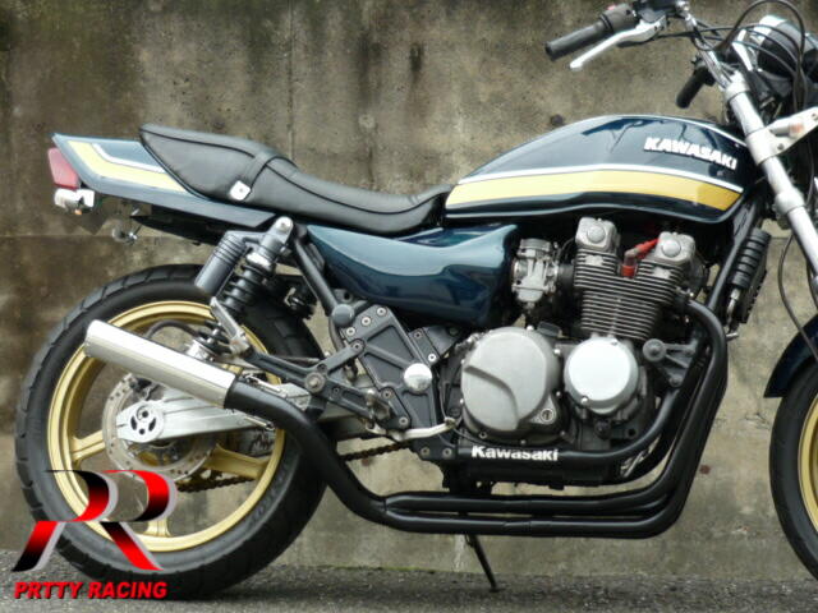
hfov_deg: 29.4
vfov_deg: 22.3
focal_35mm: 66
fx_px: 1560
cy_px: 306
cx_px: 409
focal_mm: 6.8
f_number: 3
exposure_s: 1/125
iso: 100
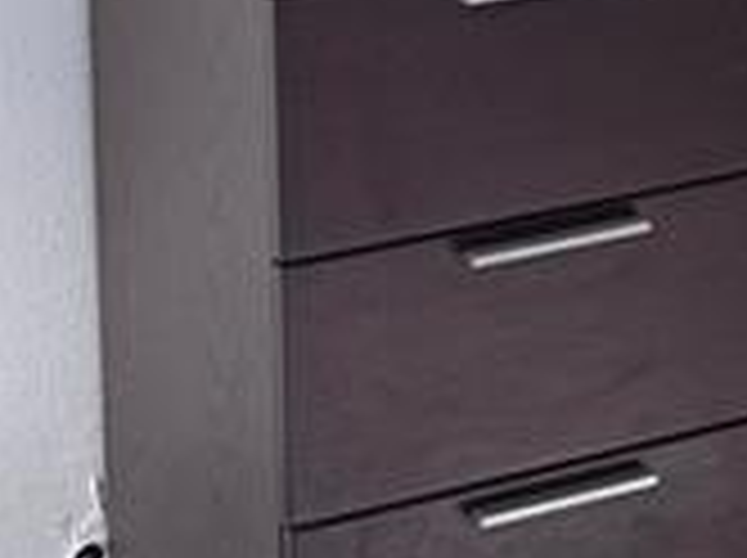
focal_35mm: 174
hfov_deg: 10.2
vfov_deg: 8.1
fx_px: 3749
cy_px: -576
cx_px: 1656
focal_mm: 6.8
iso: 80
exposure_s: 1/120
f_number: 1.8
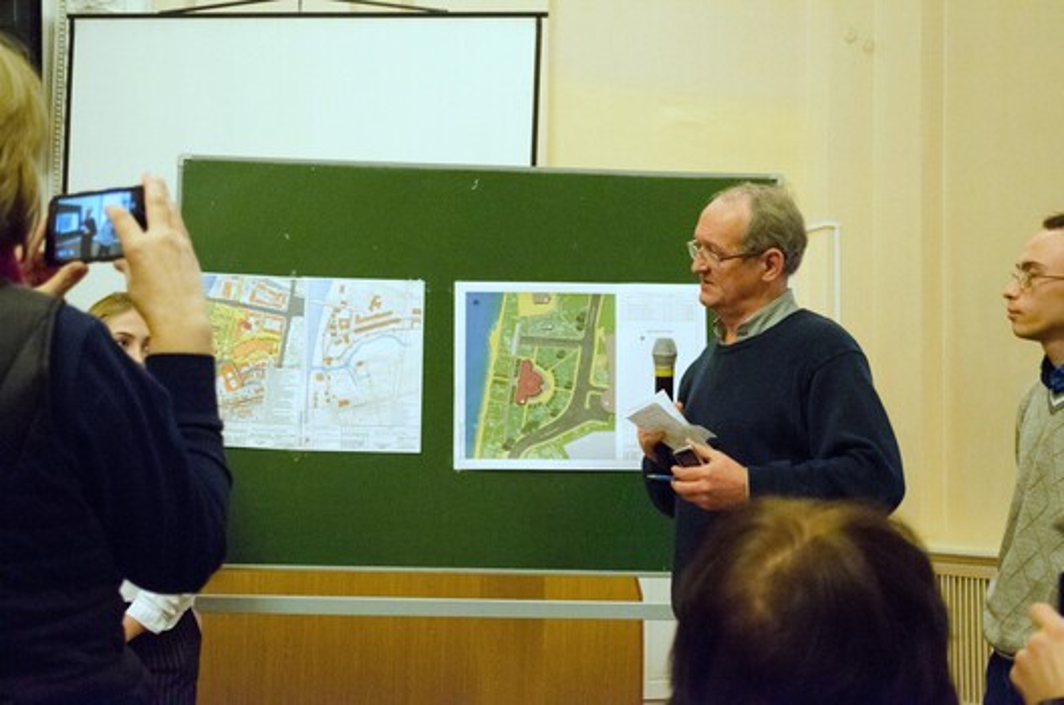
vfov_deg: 22.5
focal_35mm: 60
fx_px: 1770
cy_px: 352
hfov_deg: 33.5
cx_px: 532
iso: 3200
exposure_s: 1/125
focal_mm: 40
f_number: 5.3
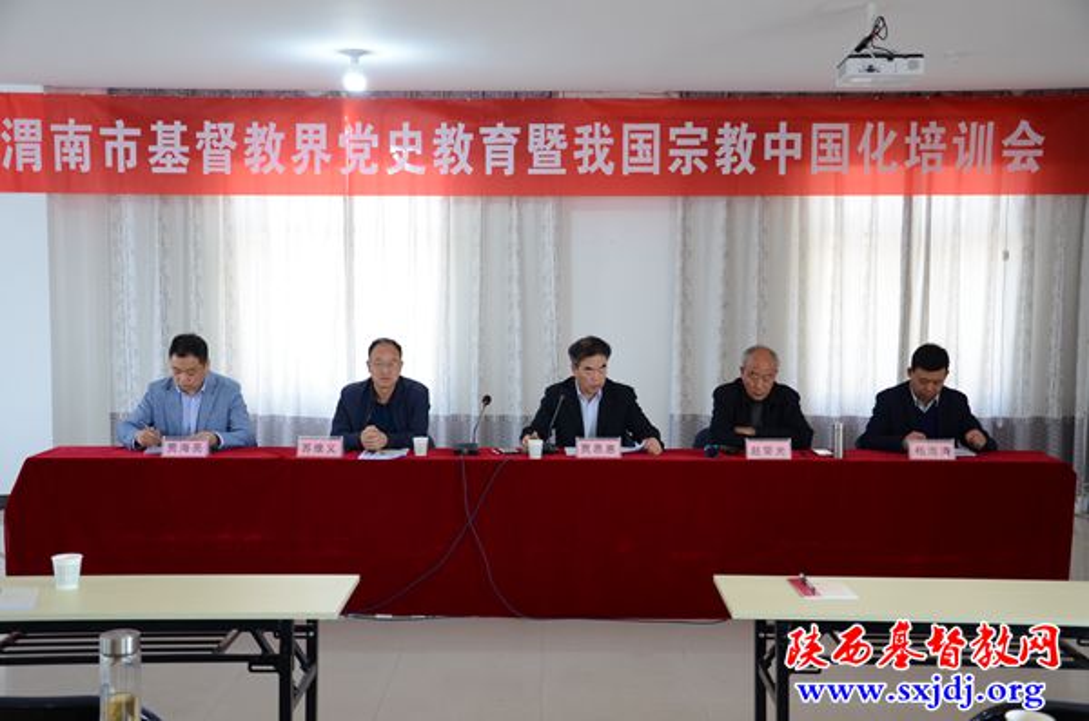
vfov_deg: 31.7
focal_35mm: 42
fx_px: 1267
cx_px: 544
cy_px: 360
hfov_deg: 46.5
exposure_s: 1/80
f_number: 4.5
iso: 1000
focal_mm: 28
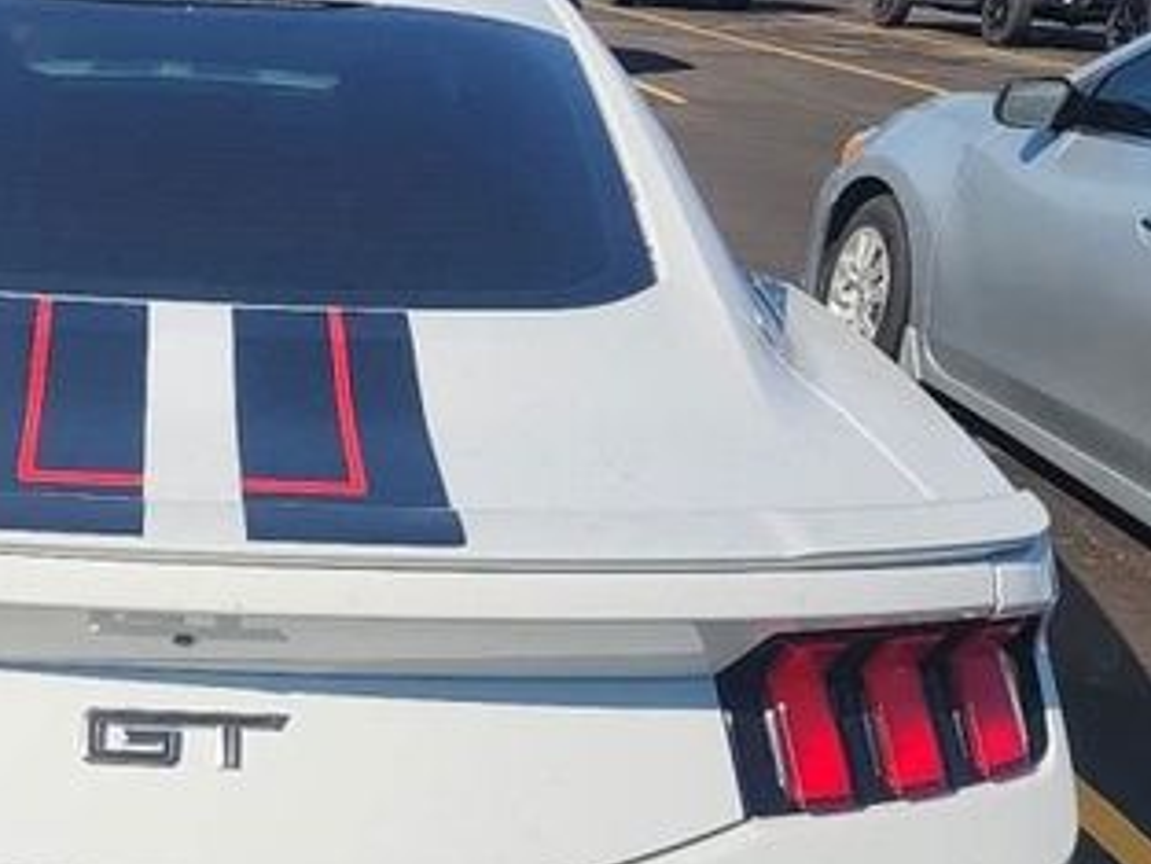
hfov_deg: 38.2
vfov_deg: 30.4
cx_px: 158
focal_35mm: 47
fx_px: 1563
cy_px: 643
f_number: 1.8
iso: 50
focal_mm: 5.4
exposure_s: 1/2423
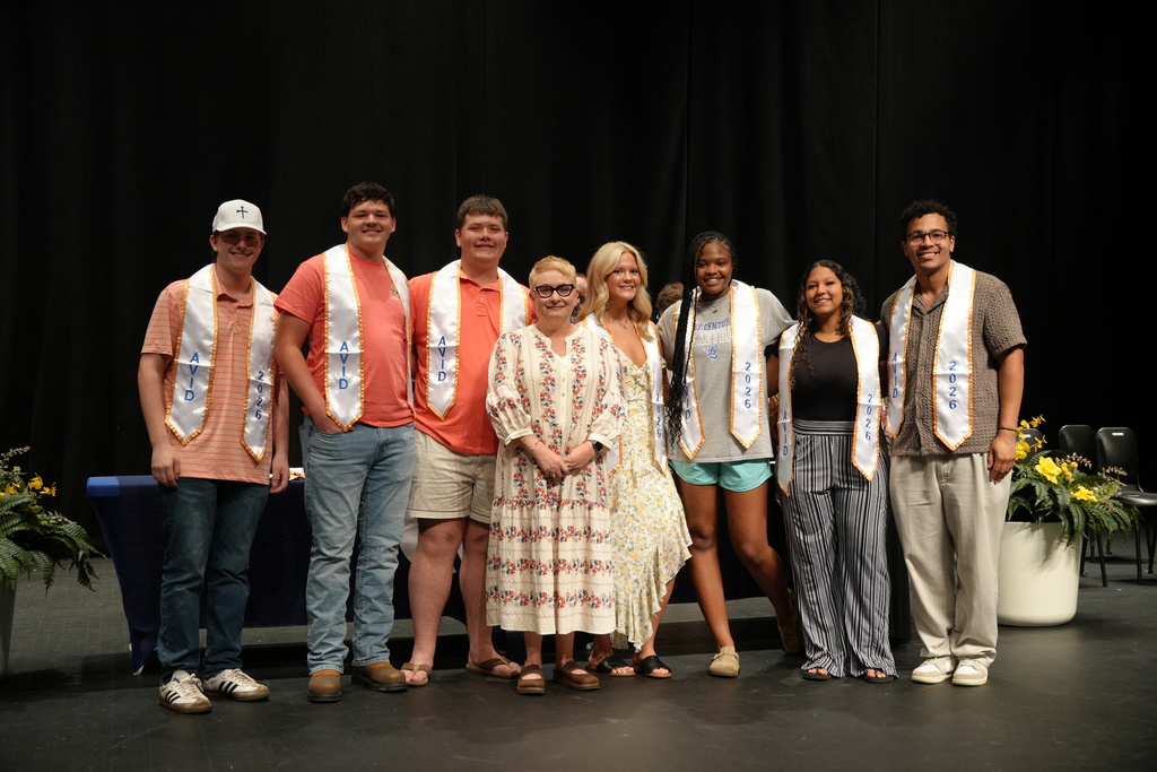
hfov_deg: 42.3
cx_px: 578
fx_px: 1495
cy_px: 386
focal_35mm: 46
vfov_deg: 29.0
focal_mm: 31
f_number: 4
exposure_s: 1/160
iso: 1000
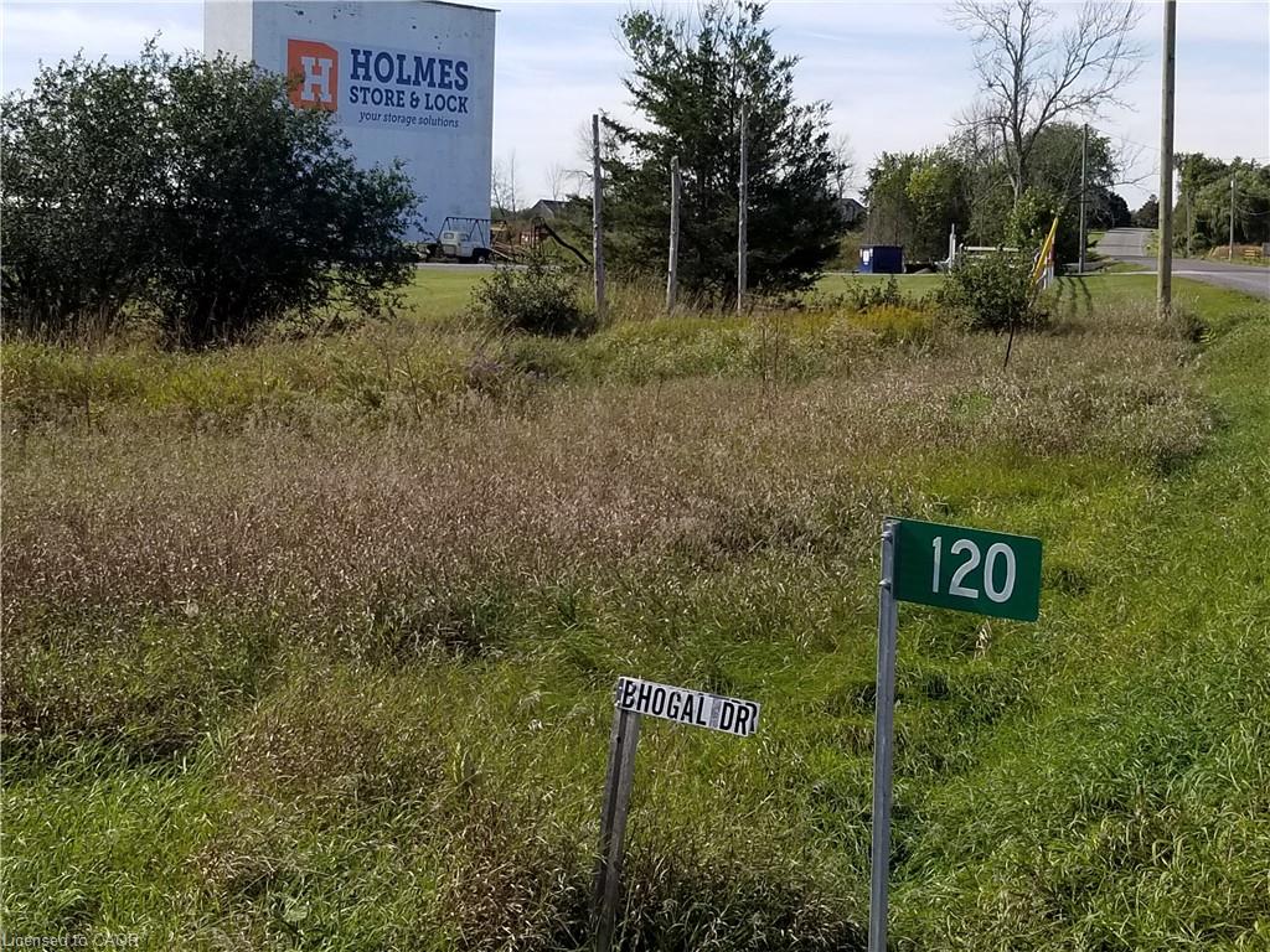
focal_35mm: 26
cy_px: 476
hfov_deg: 67.3
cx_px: 635
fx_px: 954
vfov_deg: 53.1
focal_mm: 4.25
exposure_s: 1/1984
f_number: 1.7
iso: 50
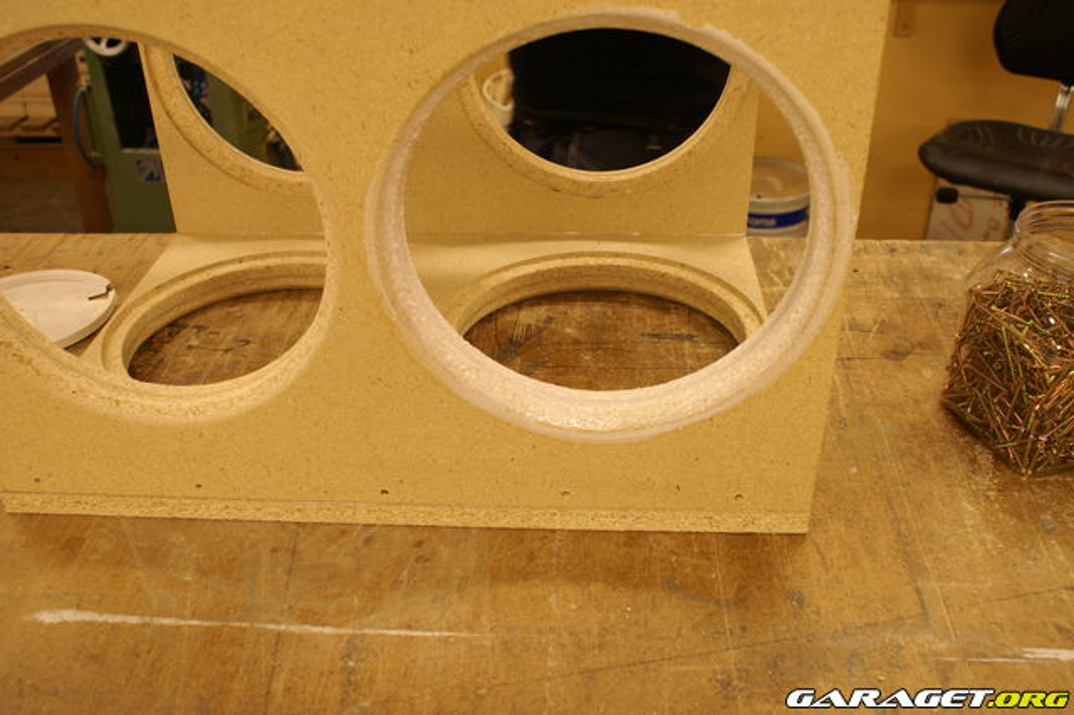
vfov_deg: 39.9
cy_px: 358
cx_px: 537
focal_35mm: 33
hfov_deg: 57.2
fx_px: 984
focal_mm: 22
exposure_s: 1/40
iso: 250
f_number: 4
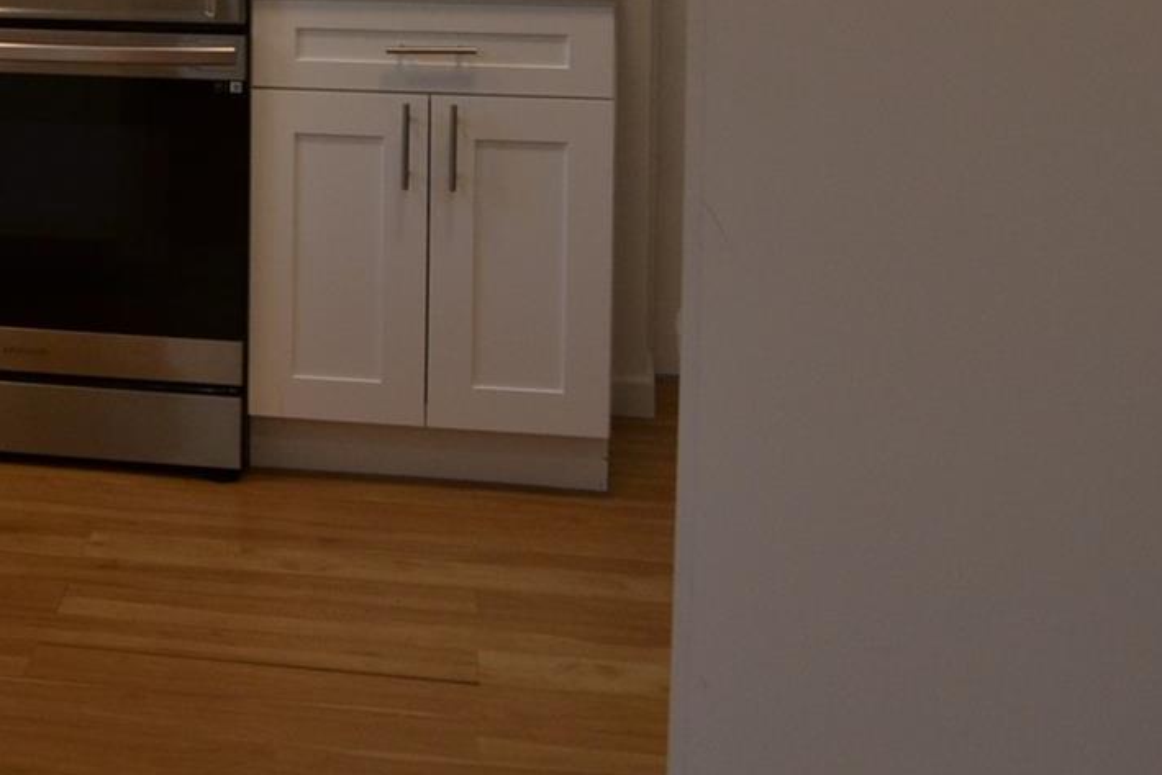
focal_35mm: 78
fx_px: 2518
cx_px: -474
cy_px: -199
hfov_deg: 22.4
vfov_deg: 16.6
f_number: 5
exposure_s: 1/100
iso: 400
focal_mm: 18
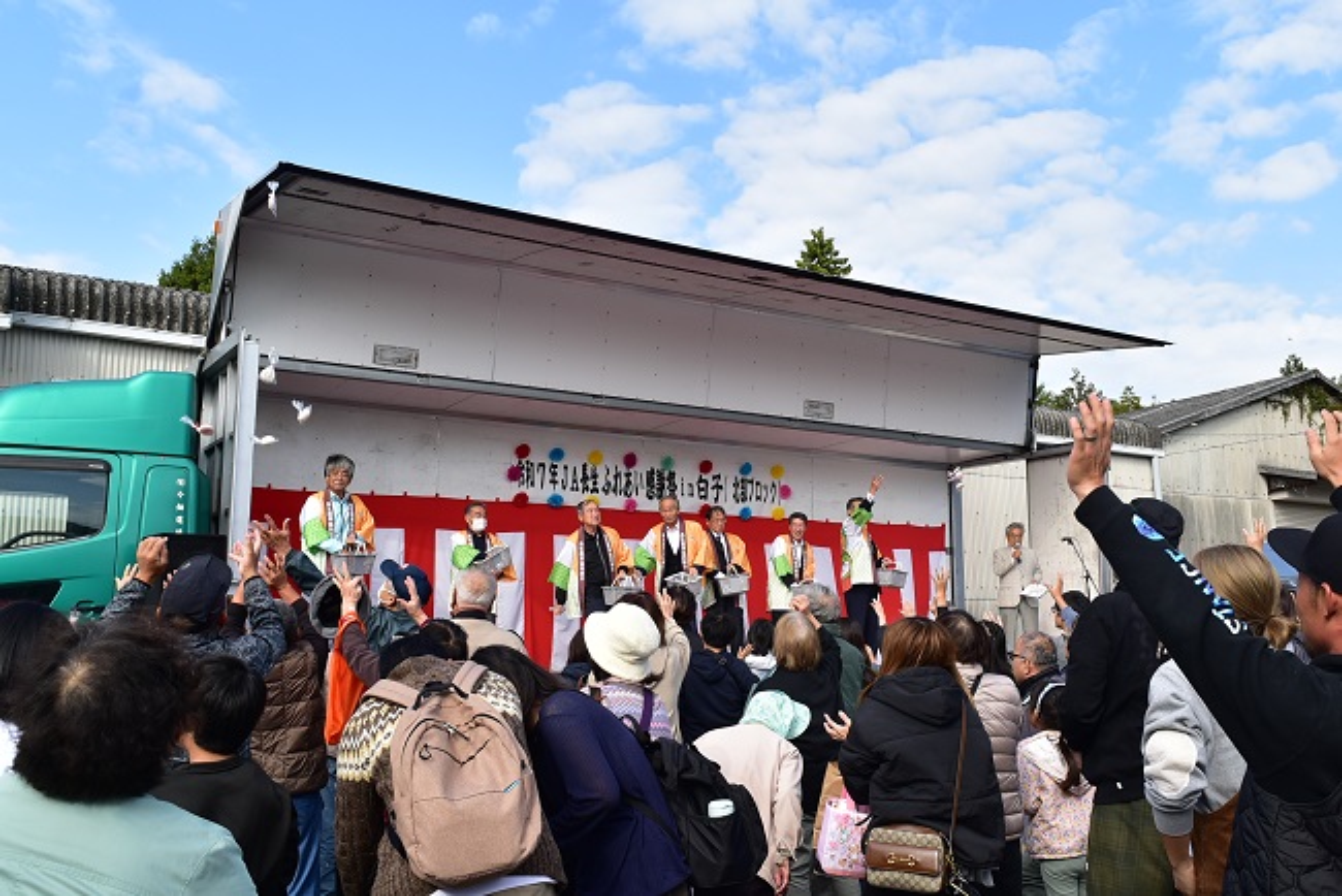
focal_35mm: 33
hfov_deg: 57.2
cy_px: 448
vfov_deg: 40.0
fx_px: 1231
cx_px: 671
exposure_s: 1/400
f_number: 10
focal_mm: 22
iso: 400
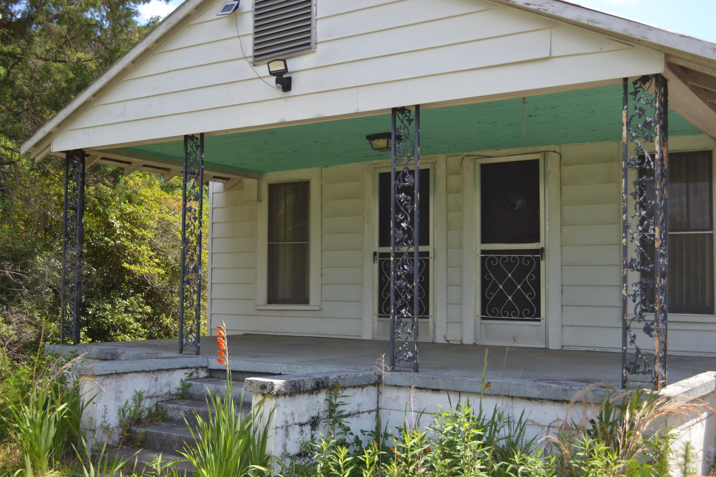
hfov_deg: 46.4
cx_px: 358
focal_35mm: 42
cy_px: 238
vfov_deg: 31.9
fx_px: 835
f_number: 4.5
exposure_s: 1/320
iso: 100
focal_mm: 28
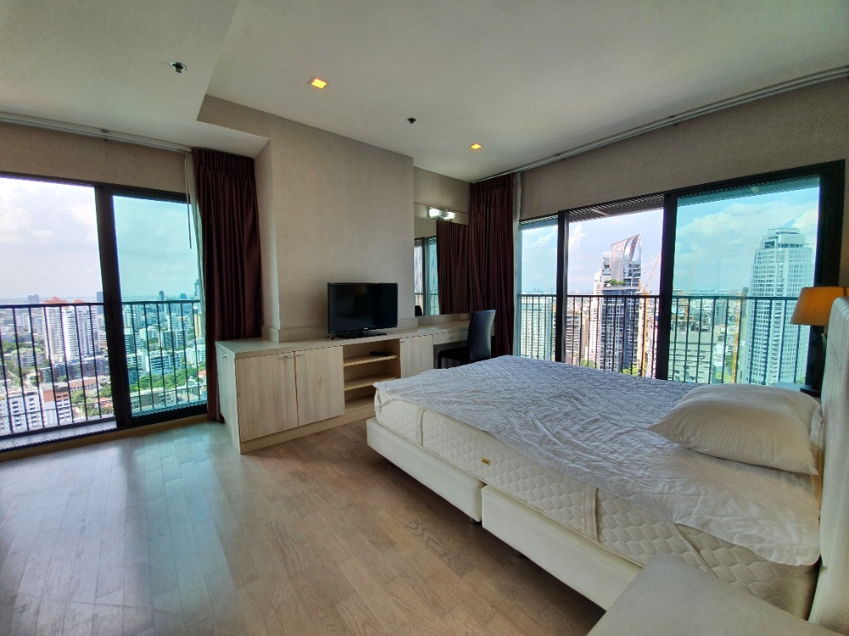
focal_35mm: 13
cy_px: 318
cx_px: 424
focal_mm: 1.8
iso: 50
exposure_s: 1/146
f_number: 2.2
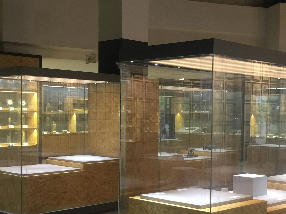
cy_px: 130
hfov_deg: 32.0
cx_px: 179
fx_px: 496
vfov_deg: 24.4
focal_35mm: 60
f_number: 2.2
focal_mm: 4.15
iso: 100
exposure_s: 1/17
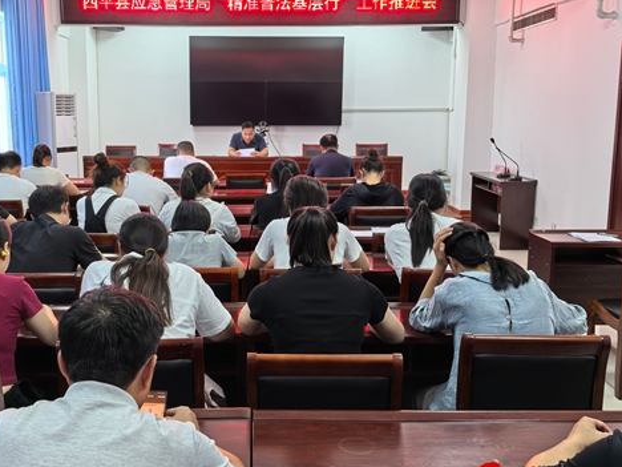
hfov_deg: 46.7
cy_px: 231
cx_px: 267
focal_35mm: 40
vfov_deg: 36.0
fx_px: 719
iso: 160
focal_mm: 5.75
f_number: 2
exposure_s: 1/100
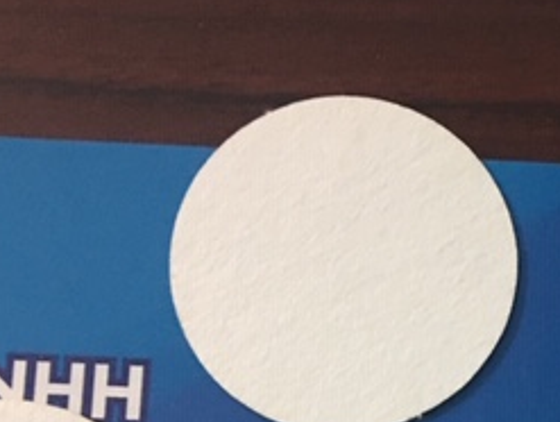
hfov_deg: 24.1
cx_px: 628
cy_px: 513
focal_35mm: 75
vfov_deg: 18.6
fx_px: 1215
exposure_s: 1/8
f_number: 2.2
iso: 125
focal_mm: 4.15
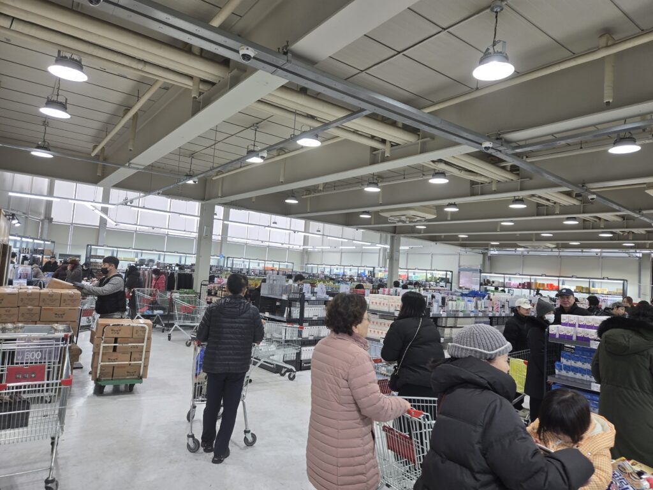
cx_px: 326
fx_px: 434
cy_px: 245
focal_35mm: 23
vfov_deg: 58.9
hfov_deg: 73.9
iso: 32
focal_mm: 5.4
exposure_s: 1/120
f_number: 1.8
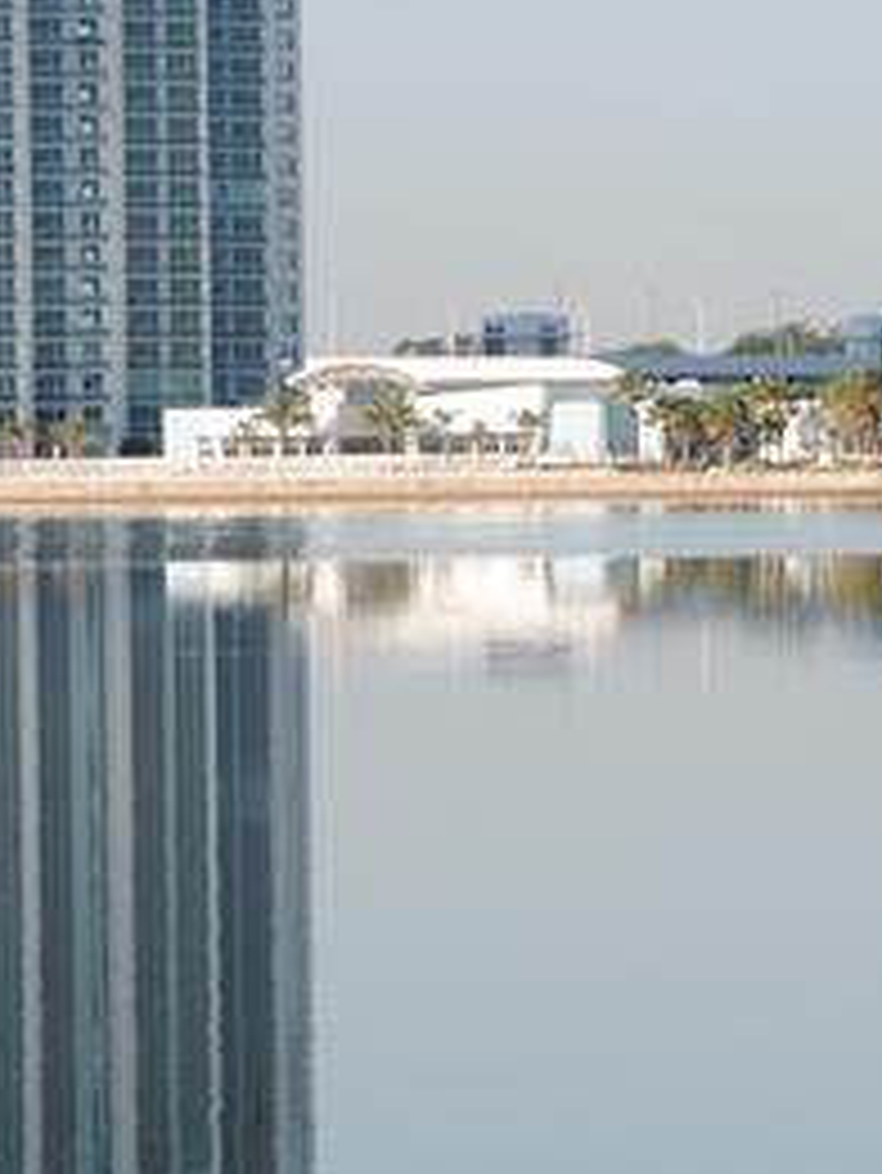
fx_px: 10587
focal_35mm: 312
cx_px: -202
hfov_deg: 4.8
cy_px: 362
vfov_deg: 6.3
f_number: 8
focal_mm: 55
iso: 100
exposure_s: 1/250
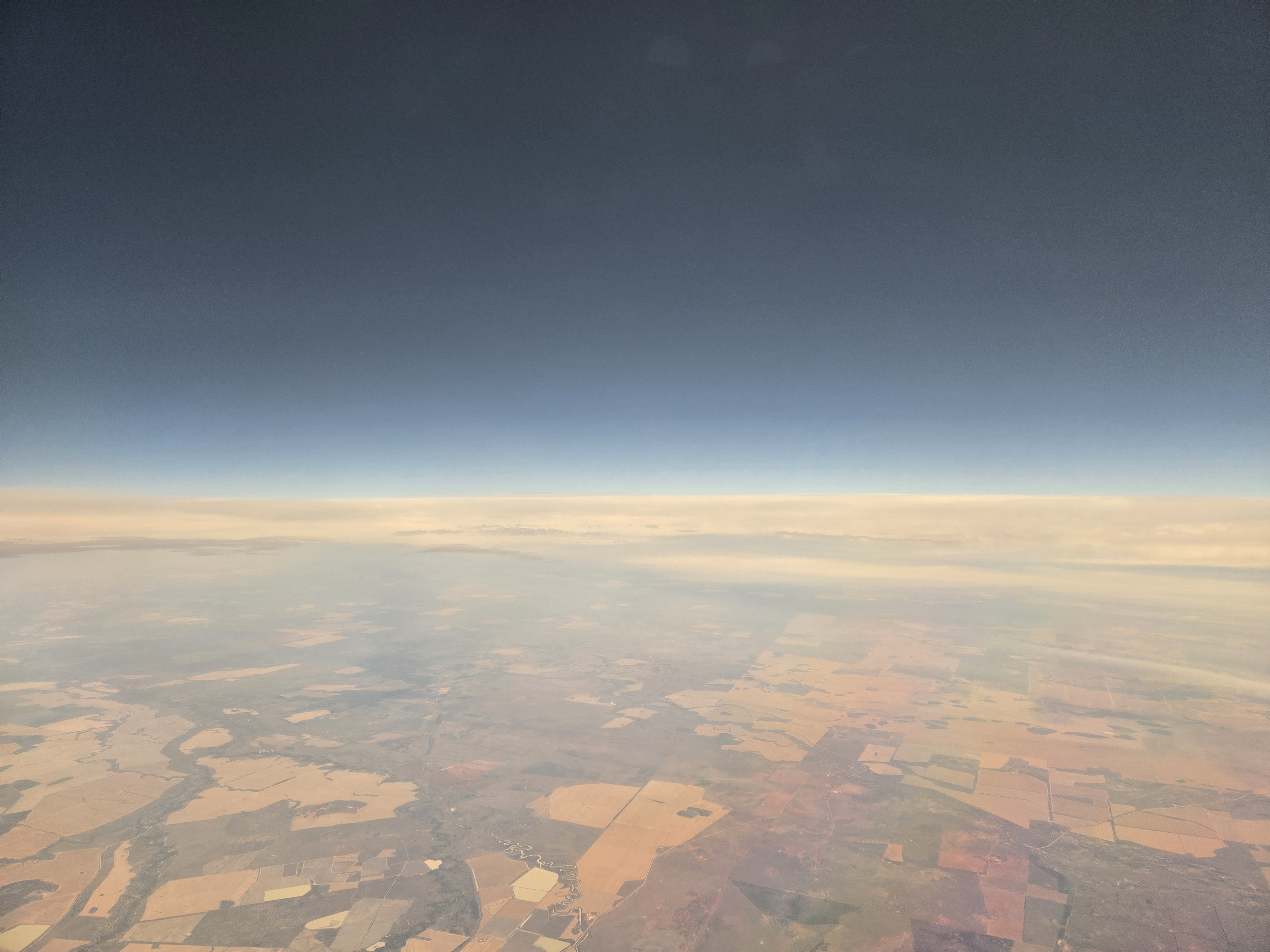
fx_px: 844
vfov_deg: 58.9
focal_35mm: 23
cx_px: 635
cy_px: 476
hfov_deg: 73.9
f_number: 1.8
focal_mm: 5.4
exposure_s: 1/1084
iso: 80
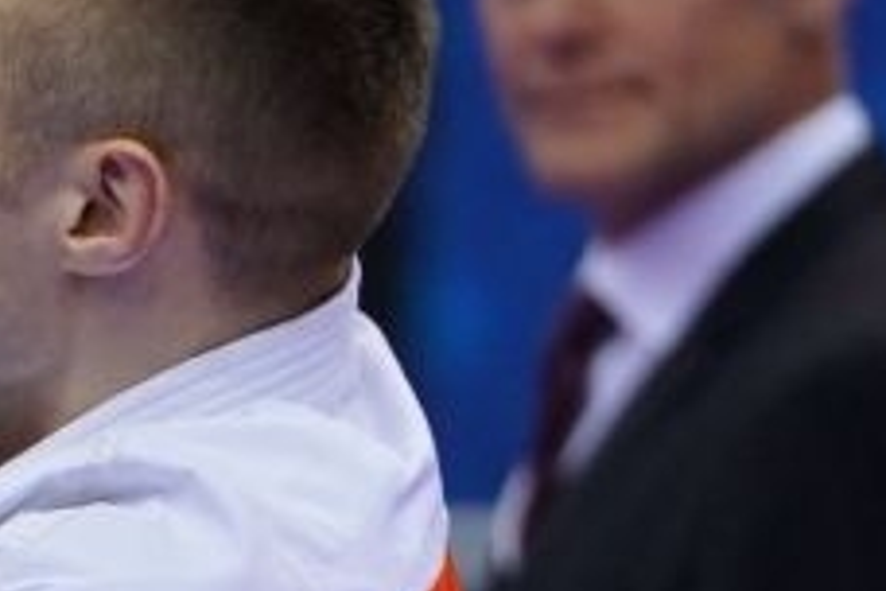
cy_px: 1023
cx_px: -1049
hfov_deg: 1.3
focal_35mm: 1576
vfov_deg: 0.9
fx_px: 38784
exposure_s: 1/1000
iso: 1000
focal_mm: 200
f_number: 2.8
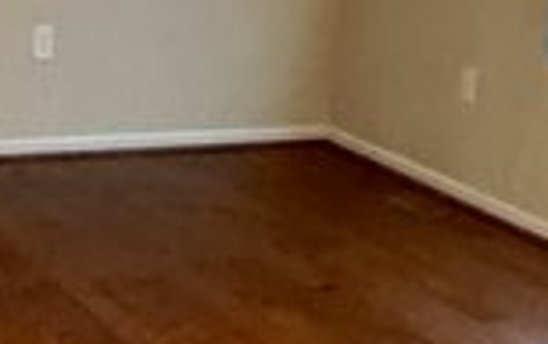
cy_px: 597
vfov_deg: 11.2
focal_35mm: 110
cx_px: 152
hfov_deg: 18.8
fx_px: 1645
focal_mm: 2.22
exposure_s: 1/60
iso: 800
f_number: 2.2
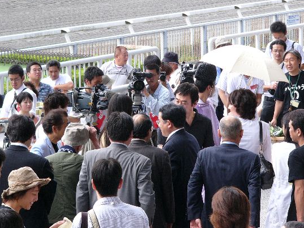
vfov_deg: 8.8
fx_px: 1476
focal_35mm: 168
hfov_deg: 11.8
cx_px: 181
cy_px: 102
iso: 100
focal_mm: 23.5
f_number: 2.8
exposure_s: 1/500
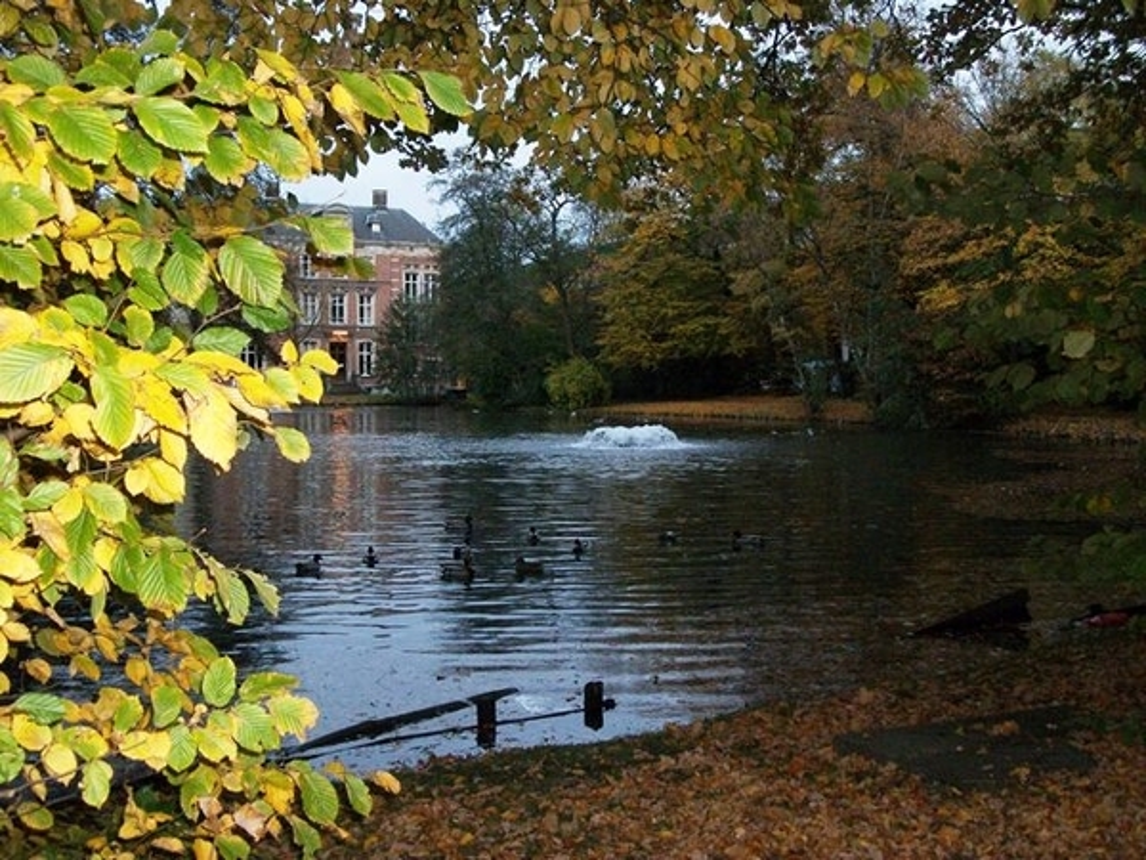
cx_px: 573
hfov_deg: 46.8
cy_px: 430
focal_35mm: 40
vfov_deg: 36.0
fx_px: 1324
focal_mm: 7.1
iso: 320
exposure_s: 1/80
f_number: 3.2
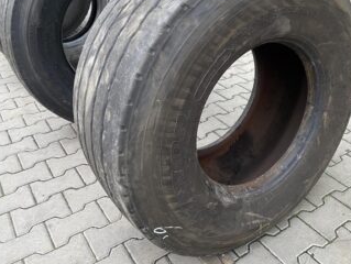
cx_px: 226
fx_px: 355
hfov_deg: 51.9
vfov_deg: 40.6
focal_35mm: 35
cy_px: 107
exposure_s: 1/50
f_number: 1.8
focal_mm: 4.25
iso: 200
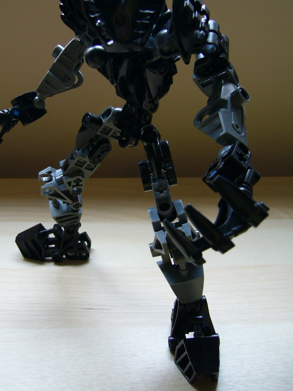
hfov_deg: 33.5
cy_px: 158
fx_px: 485
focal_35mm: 43
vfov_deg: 43.7
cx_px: 125
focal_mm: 5.8
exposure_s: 1/80
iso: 100
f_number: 2.8
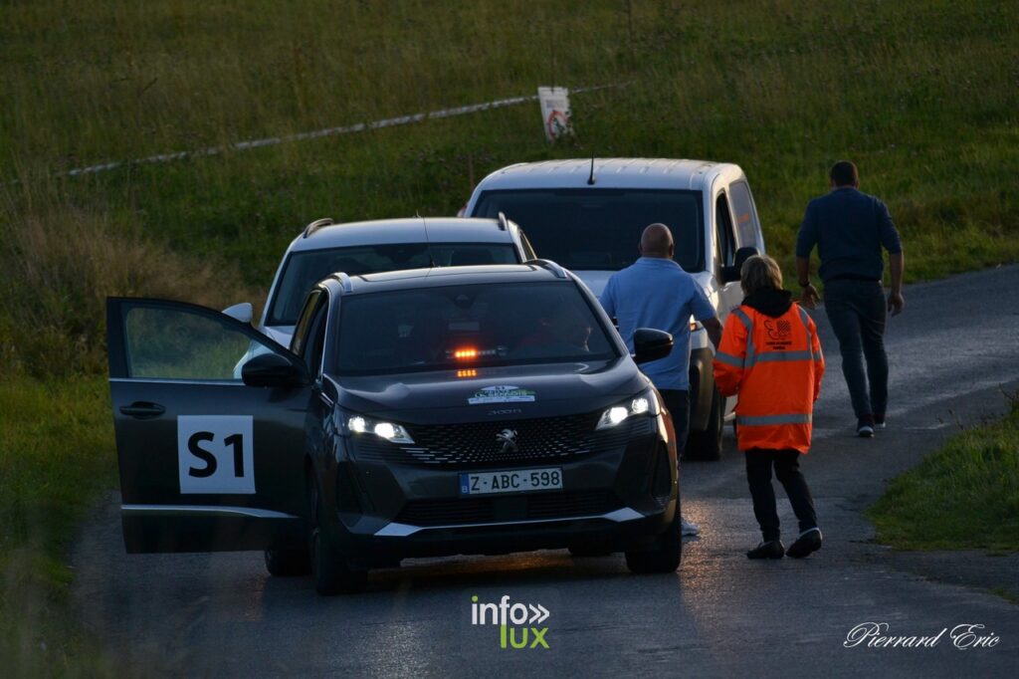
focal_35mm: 525
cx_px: 510
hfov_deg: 3.9
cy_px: 340
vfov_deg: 2.6
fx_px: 14855
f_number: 6
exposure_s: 1/500
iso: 560
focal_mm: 350
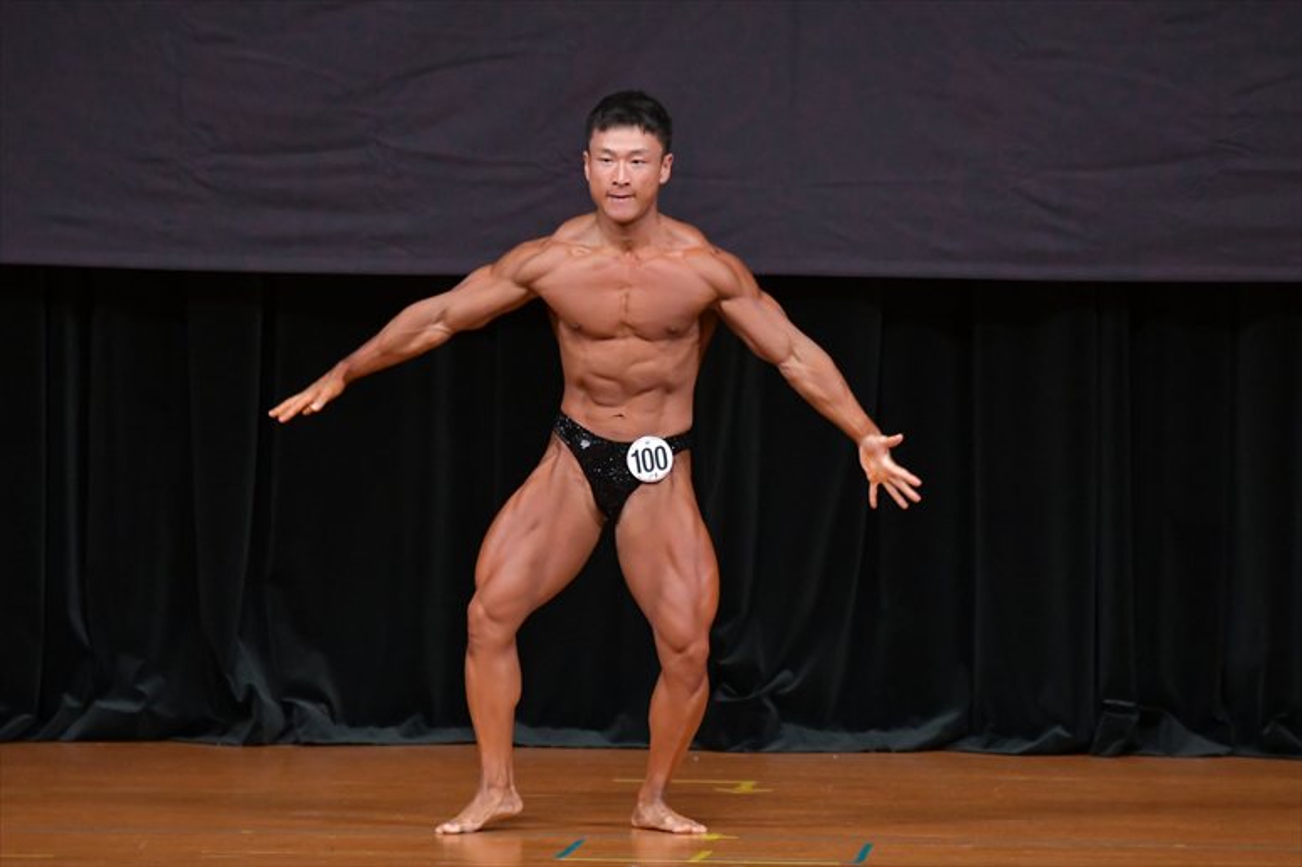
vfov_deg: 4.4
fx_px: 11387
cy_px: 434
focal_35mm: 315
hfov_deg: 6.5
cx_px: 651
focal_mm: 210
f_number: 5.6
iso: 4000
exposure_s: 1/400
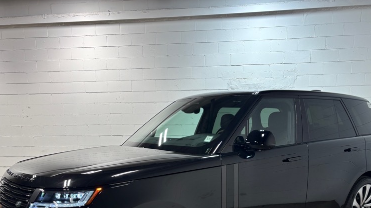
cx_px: 197
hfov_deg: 51.6
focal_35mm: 39
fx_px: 384
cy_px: 189
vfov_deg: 29.1
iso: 40
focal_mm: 5.96
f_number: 1.6
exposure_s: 1/171
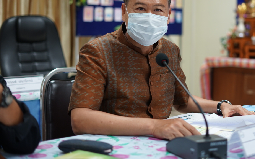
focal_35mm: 70
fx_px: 487
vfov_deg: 18.5
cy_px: 49
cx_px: 173
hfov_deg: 29.1
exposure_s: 1/100
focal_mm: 50
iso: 400
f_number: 2
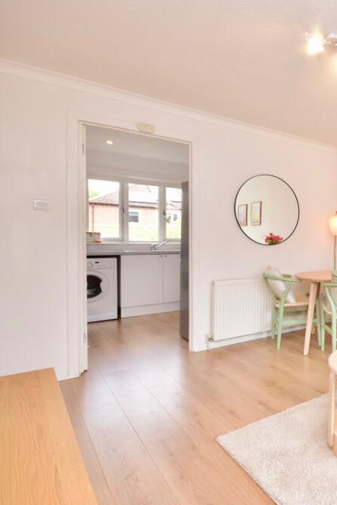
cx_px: 381
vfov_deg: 76.1
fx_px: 323
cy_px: 252
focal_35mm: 23
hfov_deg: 42.0
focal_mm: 10
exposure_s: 1/80
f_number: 9
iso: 800
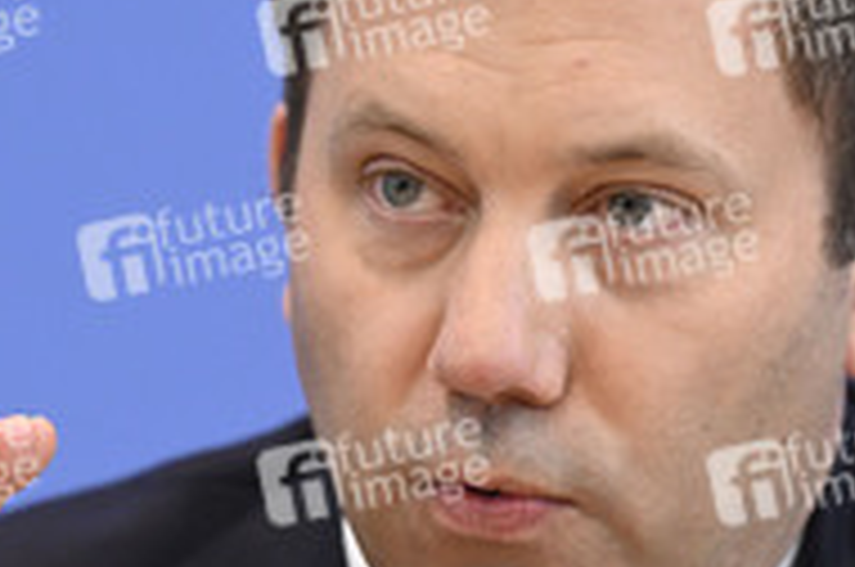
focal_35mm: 356
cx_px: 254
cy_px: 360
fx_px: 8441
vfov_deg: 3.8
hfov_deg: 5.8
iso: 4000
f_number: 4
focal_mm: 150
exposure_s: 1/1250
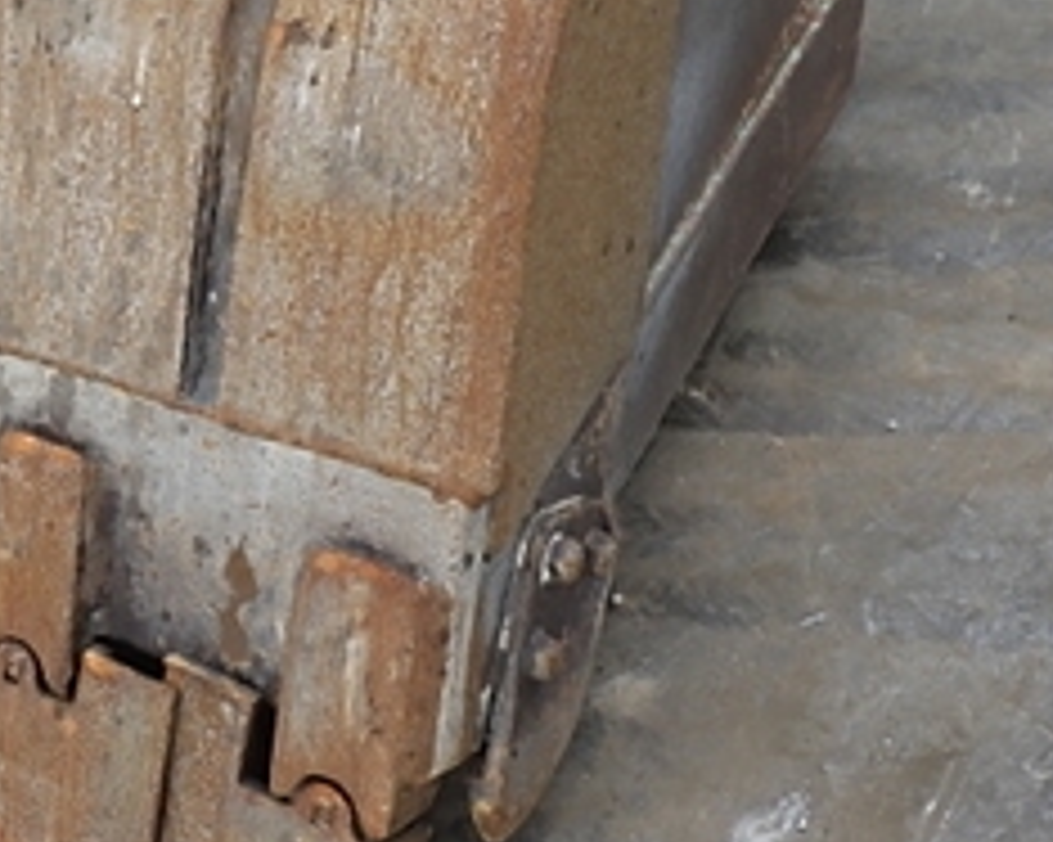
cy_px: 315
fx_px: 1744
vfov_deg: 27.0
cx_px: 230
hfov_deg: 32.8
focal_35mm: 56
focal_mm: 5
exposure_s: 1/320
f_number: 4.2
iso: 125
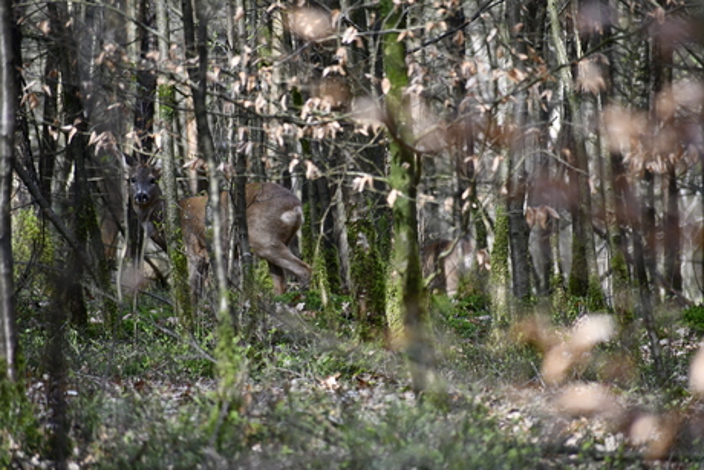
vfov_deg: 3.1
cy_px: 235
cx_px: 352
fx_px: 8802
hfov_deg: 4.6
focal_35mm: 450
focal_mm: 300
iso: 800
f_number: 6.3
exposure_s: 1/320
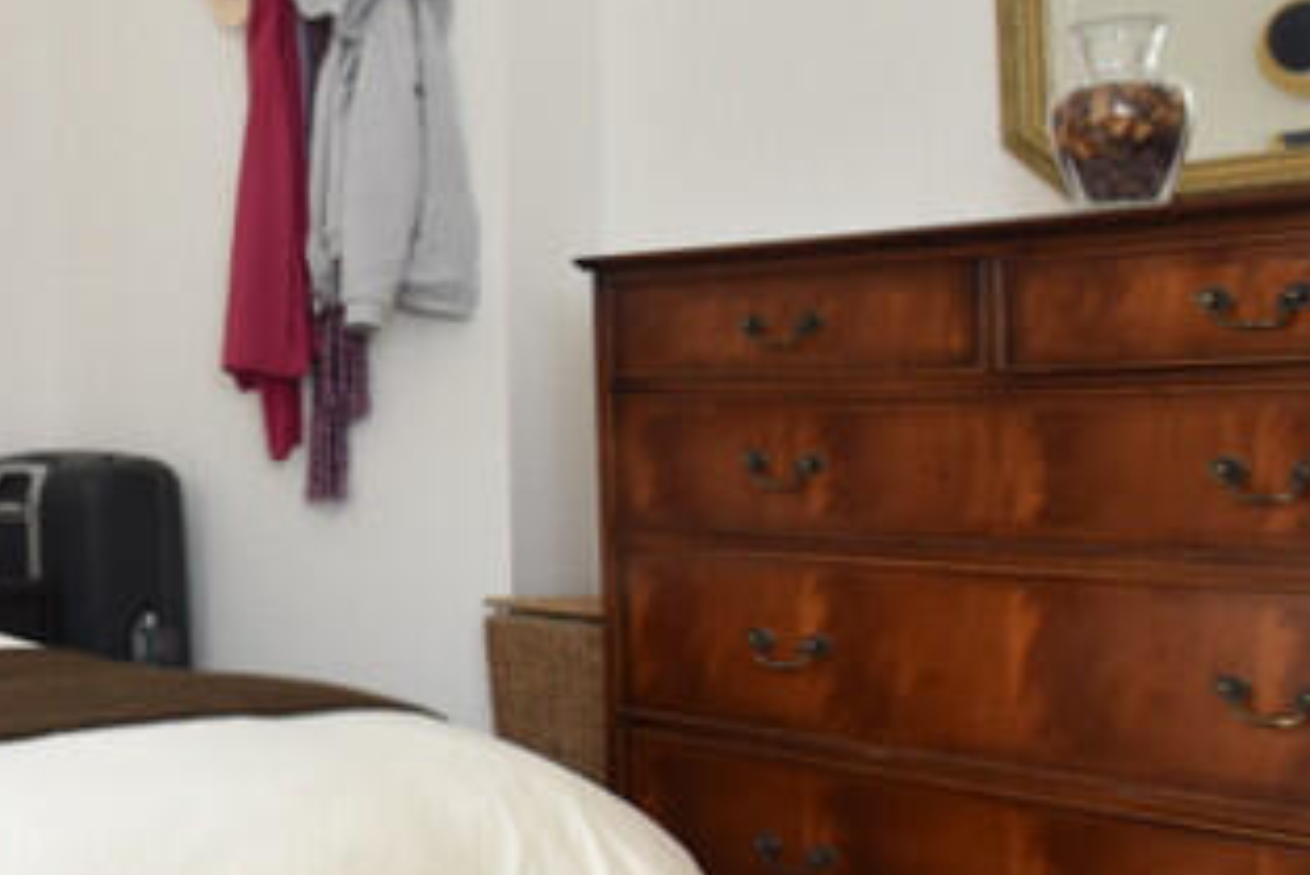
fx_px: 1784
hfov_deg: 33.6
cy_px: 283
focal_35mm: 49
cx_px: -222
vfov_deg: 27.4
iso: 400
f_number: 9
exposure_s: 1/60
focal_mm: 10
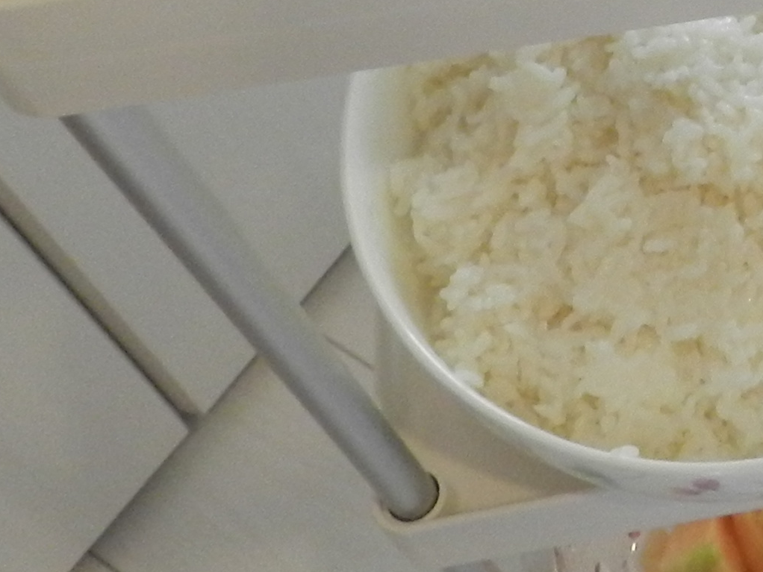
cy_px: -245
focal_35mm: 90
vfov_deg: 15.4
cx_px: 1047
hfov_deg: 19.7
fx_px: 1984
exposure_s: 1/25
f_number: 3.4
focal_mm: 4
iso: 400
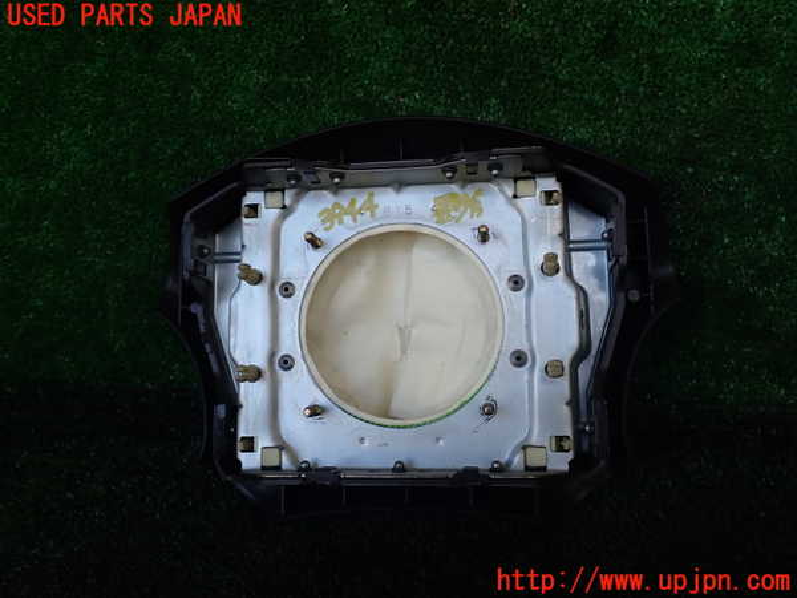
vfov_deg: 46.8
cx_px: 398
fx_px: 691
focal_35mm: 30
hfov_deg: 60.0
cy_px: 299
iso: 100
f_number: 3.2
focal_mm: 5.4
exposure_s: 1/80
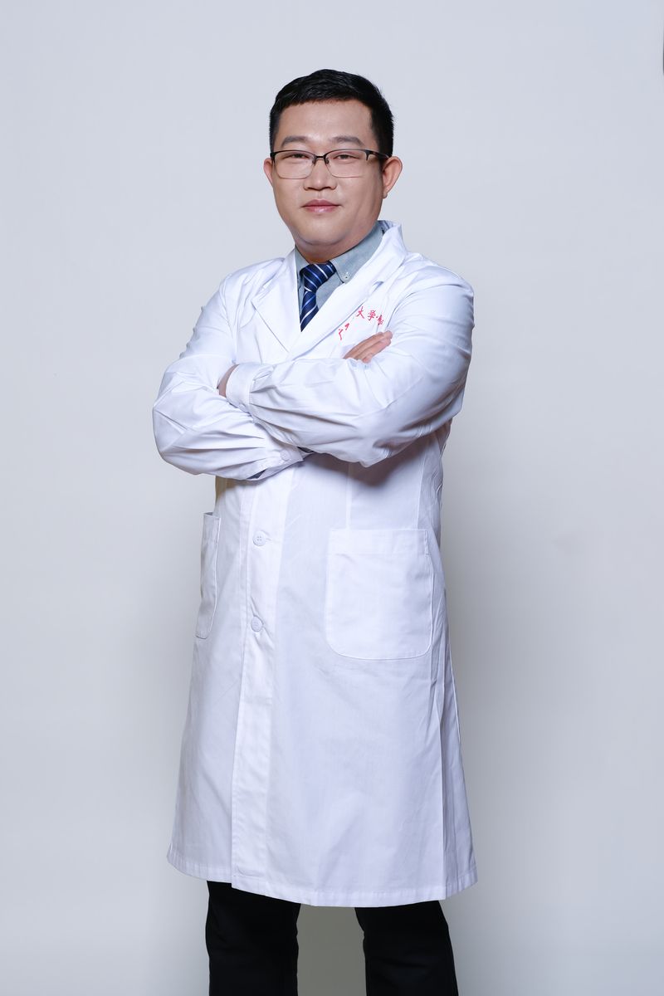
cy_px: 498
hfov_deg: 16.3
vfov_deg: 24.2
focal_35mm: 84
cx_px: 332
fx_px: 2324
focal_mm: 56
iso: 250
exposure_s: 1/160
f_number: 4
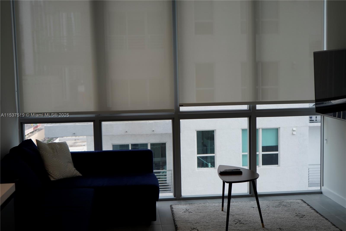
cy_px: 116
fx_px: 442
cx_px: 173
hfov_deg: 42.8
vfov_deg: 29.2
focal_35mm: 46
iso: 200
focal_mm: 46
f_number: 4.5
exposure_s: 1/160
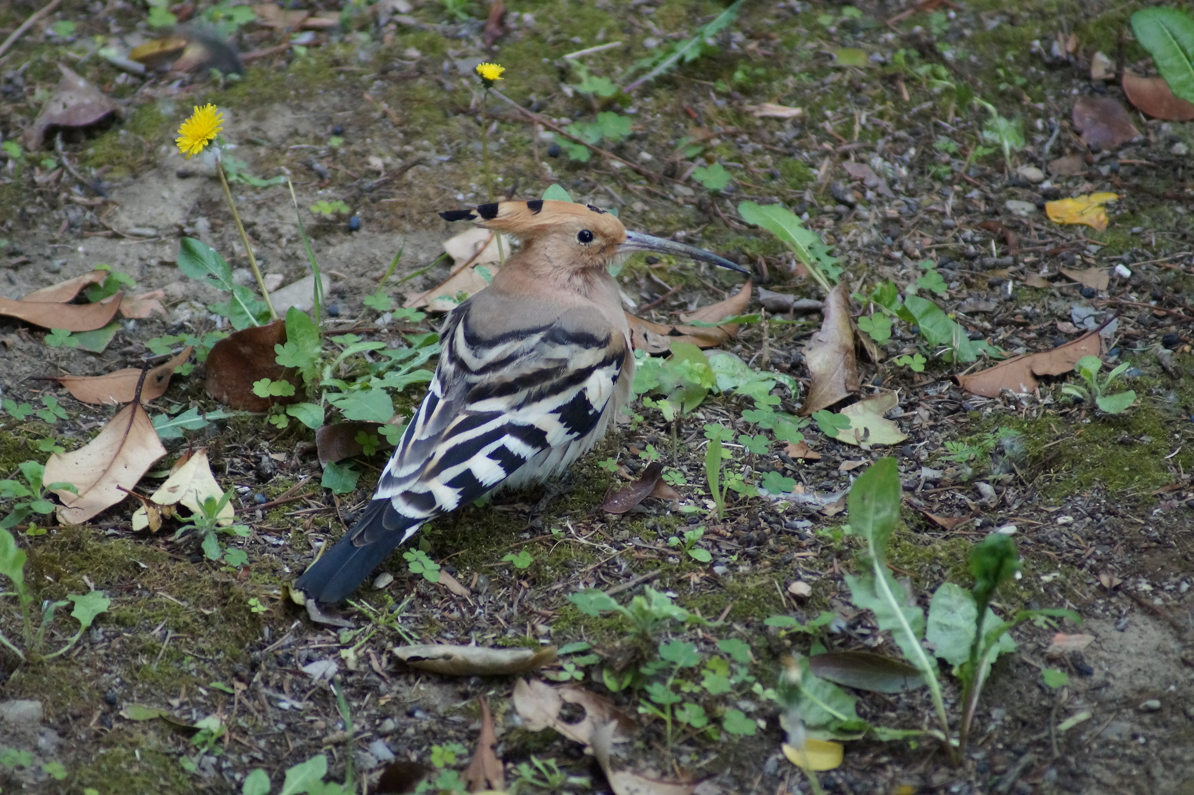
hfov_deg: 4.6
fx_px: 14915
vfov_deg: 3.1
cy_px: 398
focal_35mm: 450
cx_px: 597
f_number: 5.6
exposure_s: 1/500
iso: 1600
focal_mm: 300
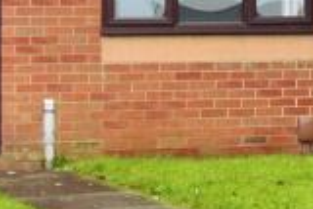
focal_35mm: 154
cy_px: -115
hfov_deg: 13.2
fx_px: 1340
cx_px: 297
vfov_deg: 8.7
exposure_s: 1/90
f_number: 4.8
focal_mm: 24
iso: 400
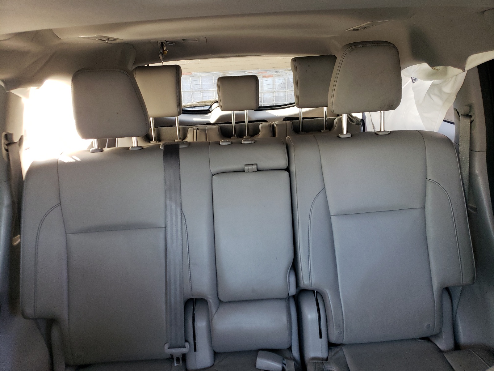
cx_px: 247
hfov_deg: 67.3
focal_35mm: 26
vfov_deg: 53.1
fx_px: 371
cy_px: 186
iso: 145
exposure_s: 1/60.2
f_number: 1.5
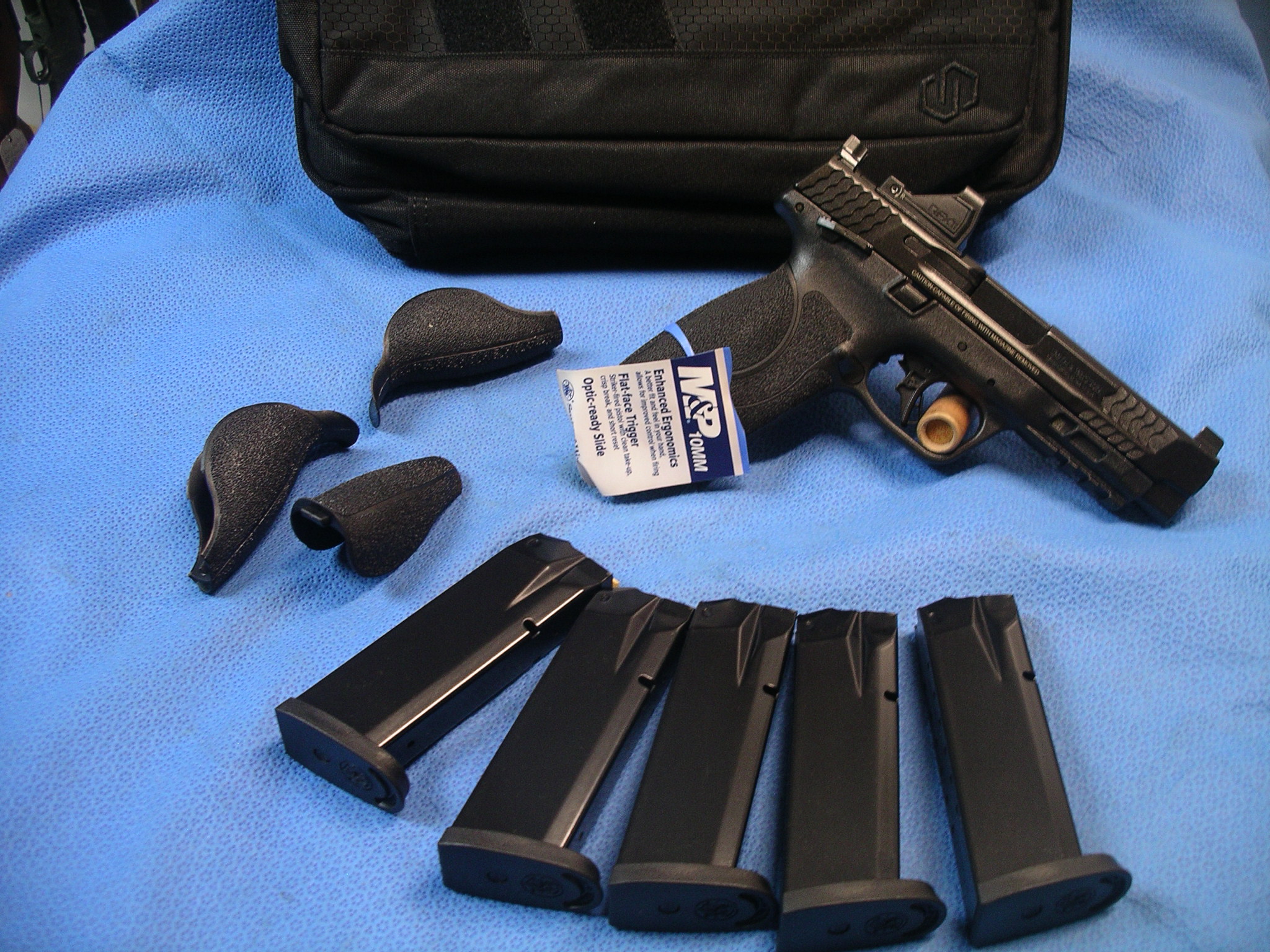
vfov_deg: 38.7
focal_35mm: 37
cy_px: 476
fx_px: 1357
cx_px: 635
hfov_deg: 50.1
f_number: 2.8
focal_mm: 7.8
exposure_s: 1/40
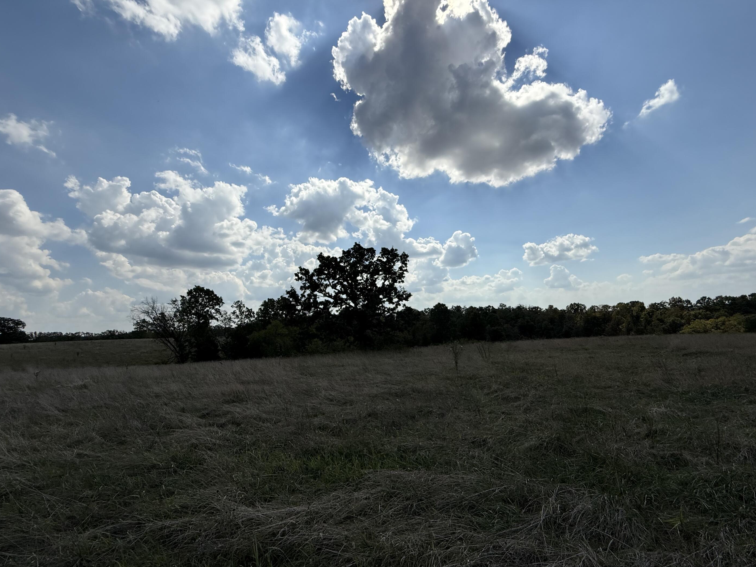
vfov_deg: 81.6
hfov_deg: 98.2
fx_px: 328
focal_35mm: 15
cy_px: 303
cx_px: 385
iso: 50
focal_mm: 2.22
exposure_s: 1/6173
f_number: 2.2
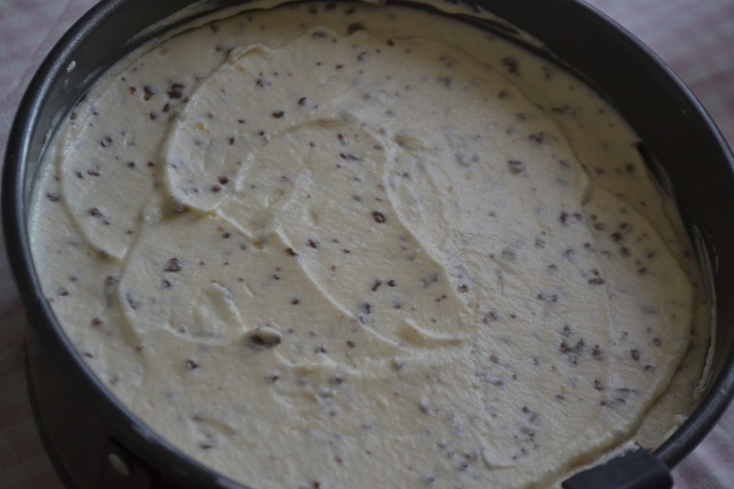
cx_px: 367
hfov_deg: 28.1
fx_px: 1468
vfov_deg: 18.9
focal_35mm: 72
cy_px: 244
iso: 800
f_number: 5.6
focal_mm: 48
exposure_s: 1/50
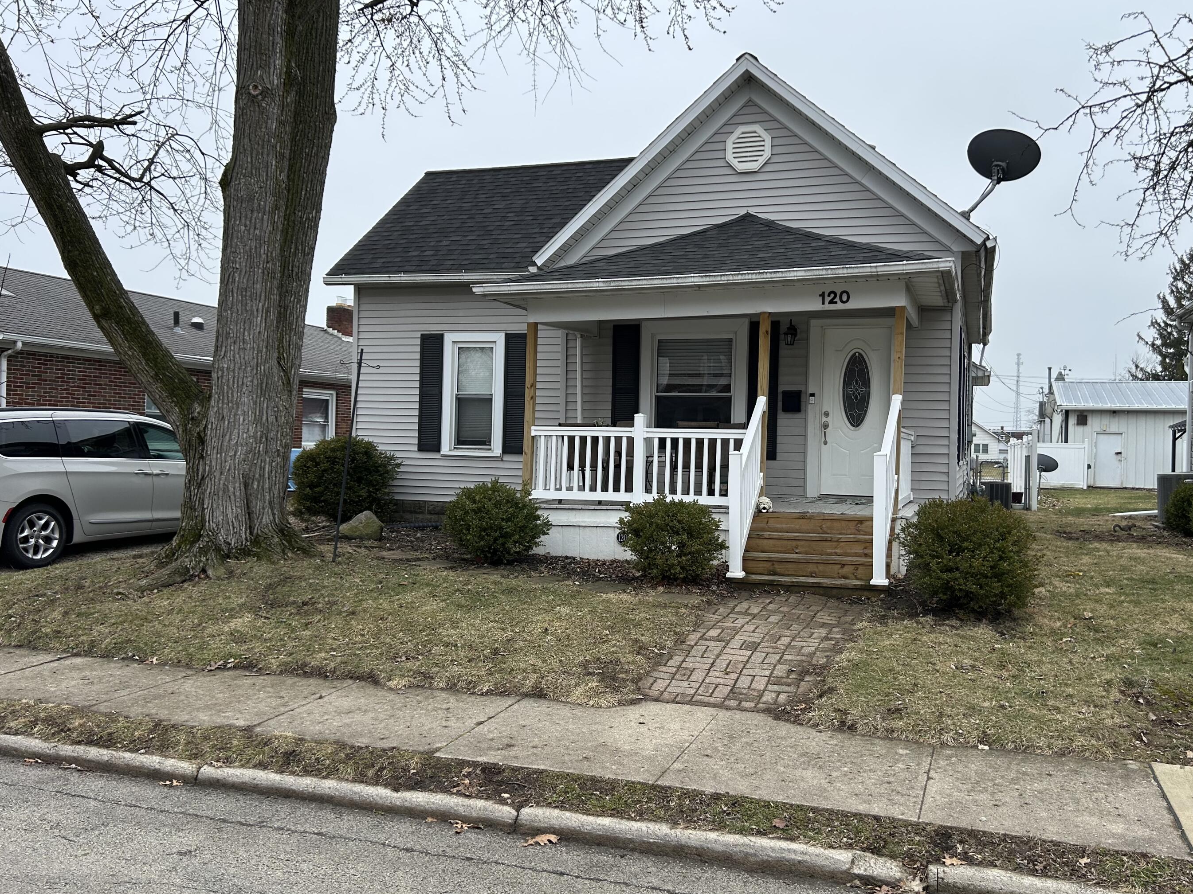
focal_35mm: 29
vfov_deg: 48.2
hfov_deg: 61.6
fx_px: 999
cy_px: 440
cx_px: 644
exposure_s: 1/1068
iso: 50
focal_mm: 5.7
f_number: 1.5
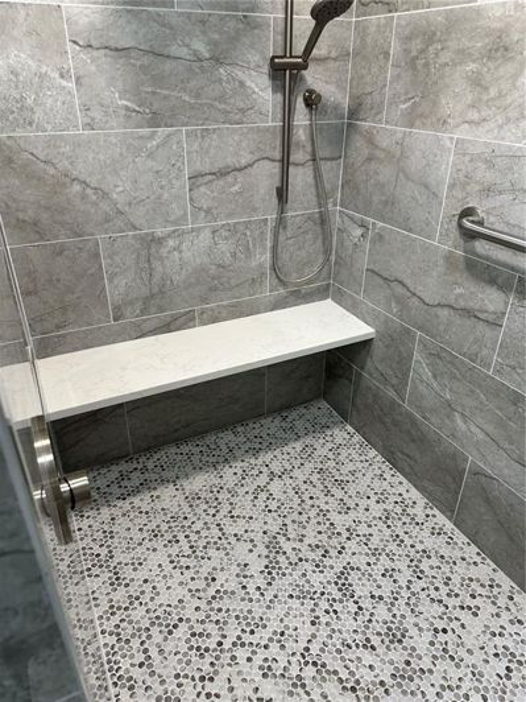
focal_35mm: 24
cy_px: 351
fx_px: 486
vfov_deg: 71.6
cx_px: 263
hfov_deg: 56.8
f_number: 1.78
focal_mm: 6.86
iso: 160
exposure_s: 1/120
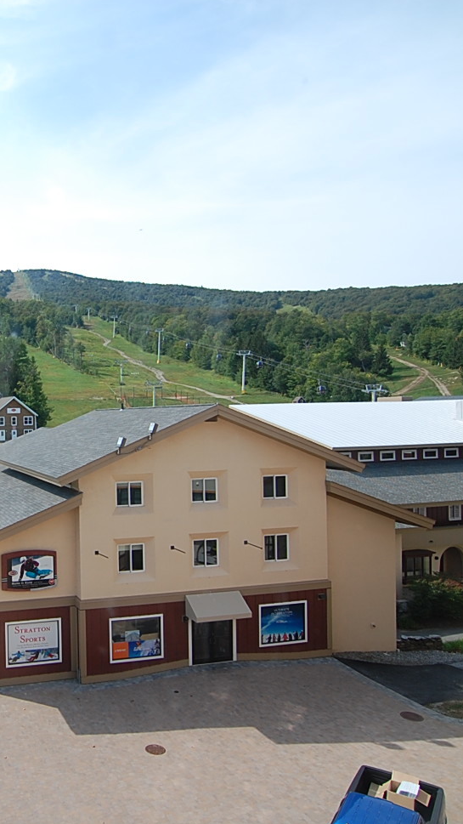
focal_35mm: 27
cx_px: -1
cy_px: 423
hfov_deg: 38.3
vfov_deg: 70.2
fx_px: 585
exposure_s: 1/250
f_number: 8
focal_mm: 11
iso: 200
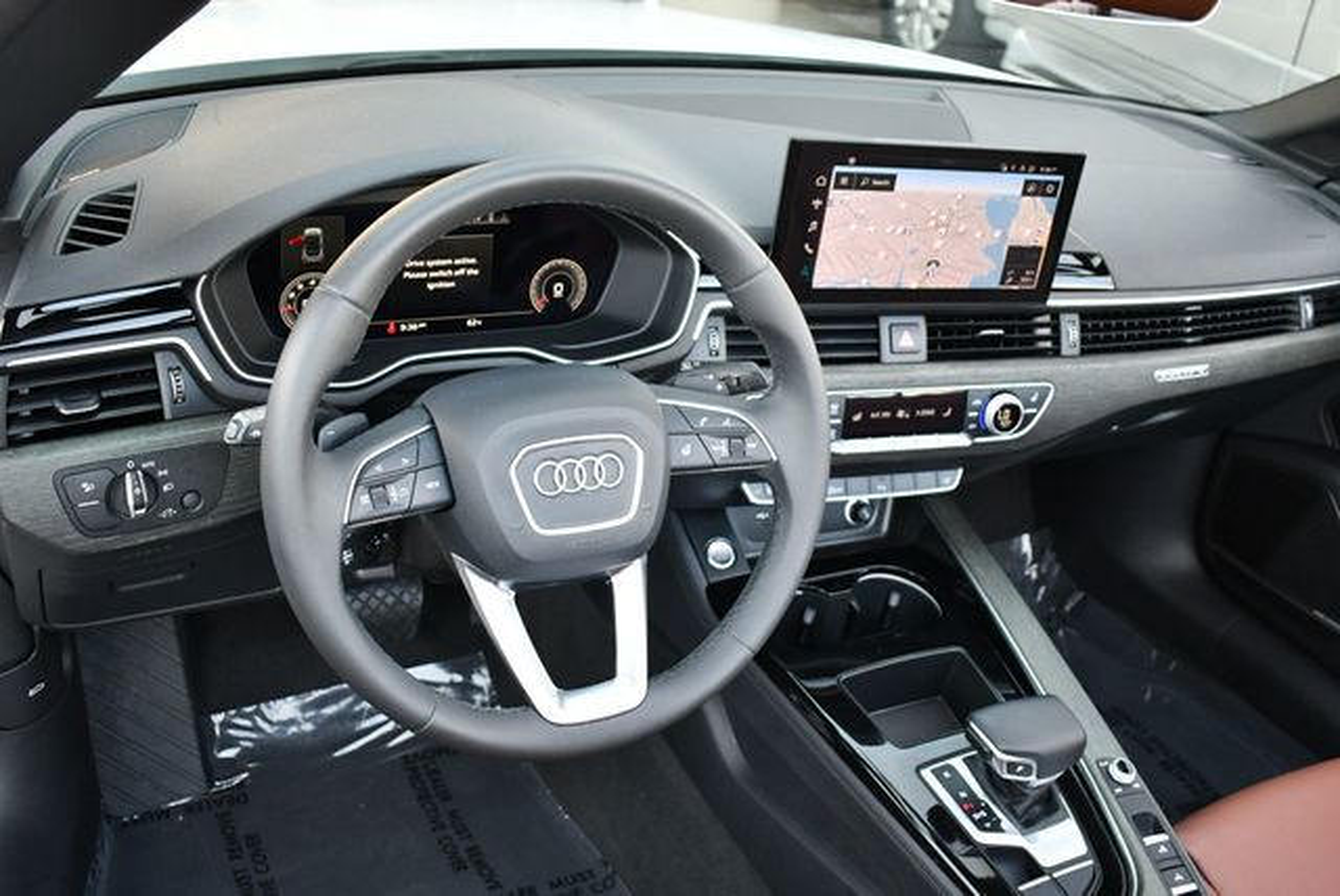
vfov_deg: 36.9
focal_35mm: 36
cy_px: 448
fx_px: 1341
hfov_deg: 53.1
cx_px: 670
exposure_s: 1/200
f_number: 3.5
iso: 800
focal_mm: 18
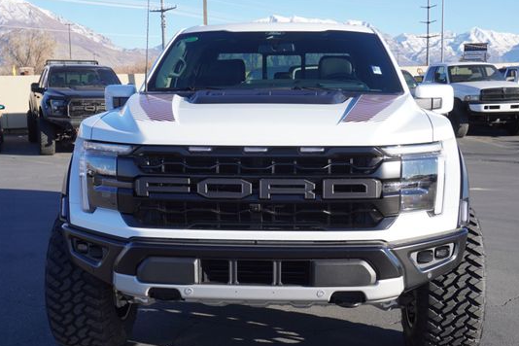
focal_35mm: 49
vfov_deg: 27.7
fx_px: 701
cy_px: 202
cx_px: 258
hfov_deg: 40.6
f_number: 7.1
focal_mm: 27
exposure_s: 1/160
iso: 100
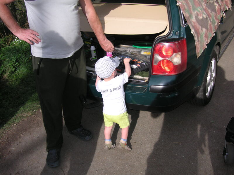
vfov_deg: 38.7
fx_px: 250
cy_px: 88
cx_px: 117
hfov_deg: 50.1
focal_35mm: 37
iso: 50
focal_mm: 6.1
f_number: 2.8
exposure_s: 1/1000
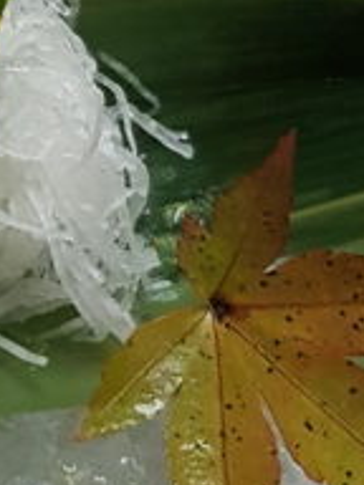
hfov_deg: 10.1
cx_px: -263
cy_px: -86
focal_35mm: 139
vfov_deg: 13.8
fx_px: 1949
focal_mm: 4.2
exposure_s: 1/60
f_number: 1.7
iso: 200
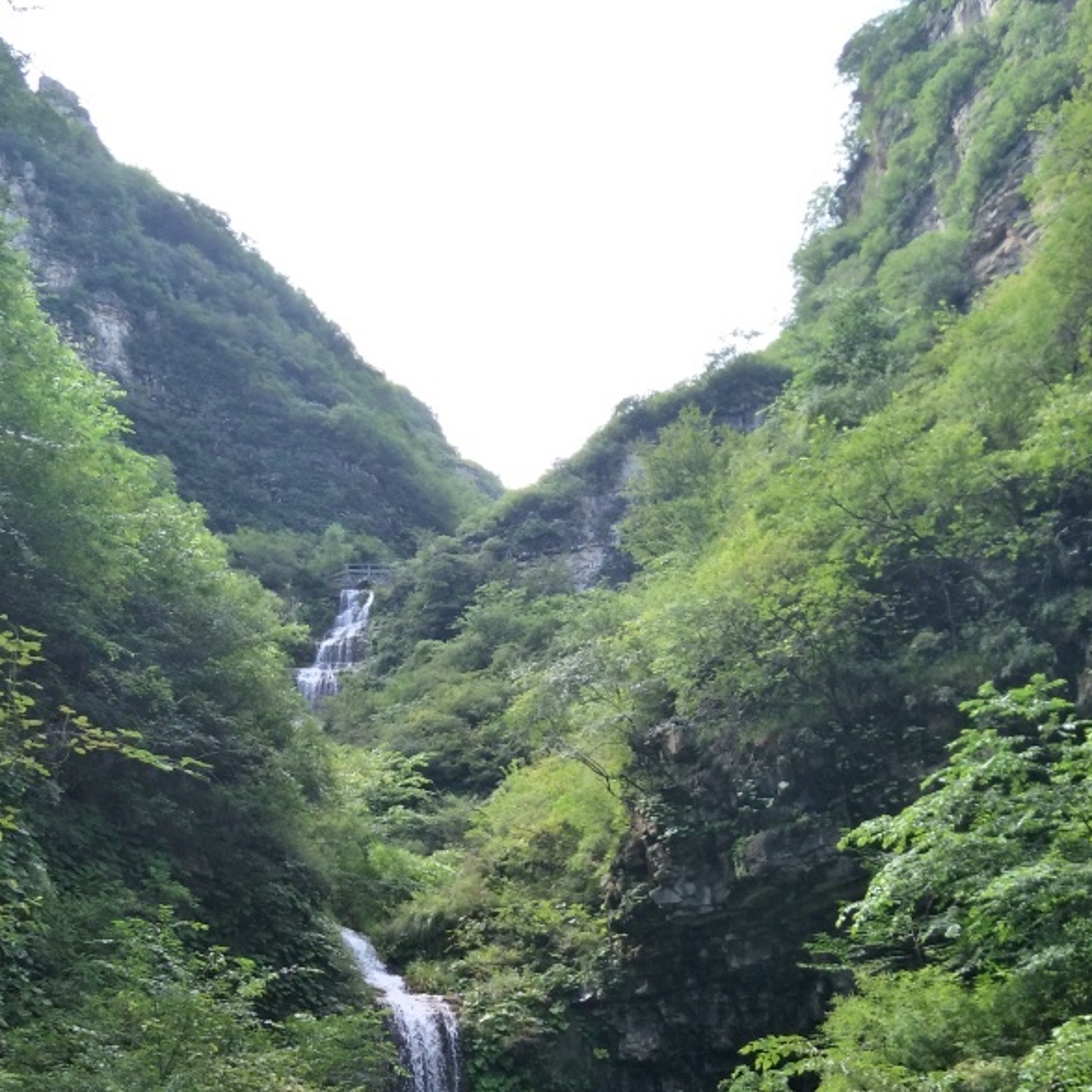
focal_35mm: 37
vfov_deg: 42.4
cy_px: 912
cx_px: 380
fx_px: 1321
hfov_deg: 44.4
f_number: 1.7
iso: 88
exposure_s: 1/377
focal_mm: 4.1
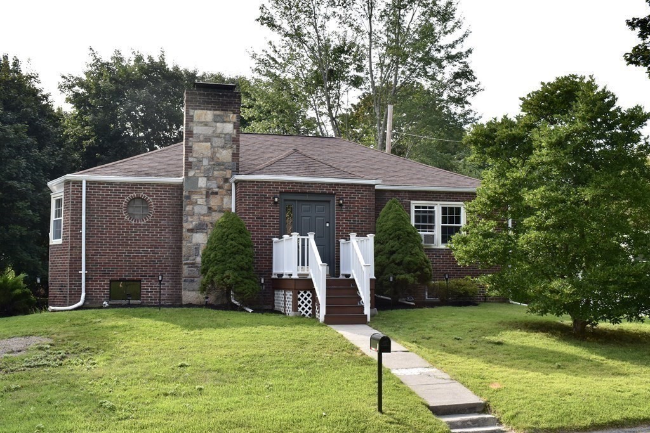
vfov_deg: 30.9
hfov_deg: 45.0
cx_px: 325
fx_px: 785
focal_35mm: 44
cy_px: 216
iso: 400
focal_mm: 29
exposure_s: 1/250
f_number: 10
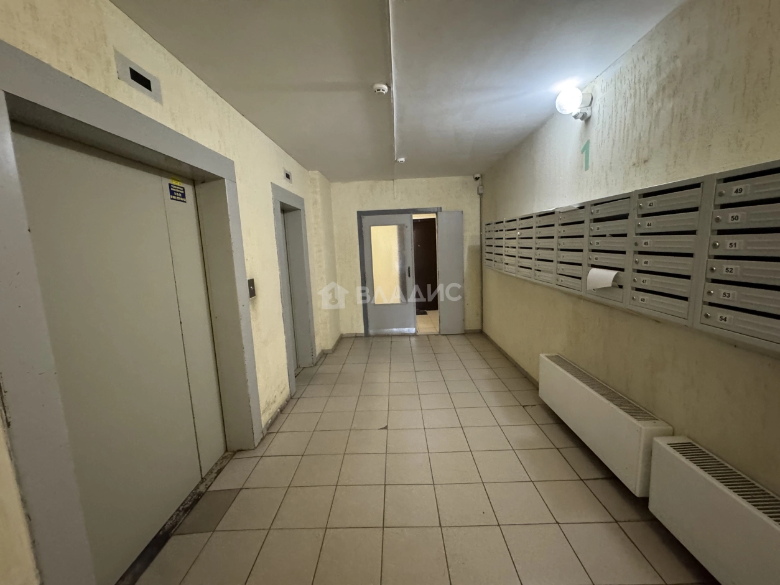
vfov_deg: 85.7
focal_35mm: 14
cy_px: 292
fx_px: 316
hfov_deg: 102.1
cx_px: 390
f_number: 2.2
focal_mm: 2.22
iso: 1250
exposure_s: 1/50
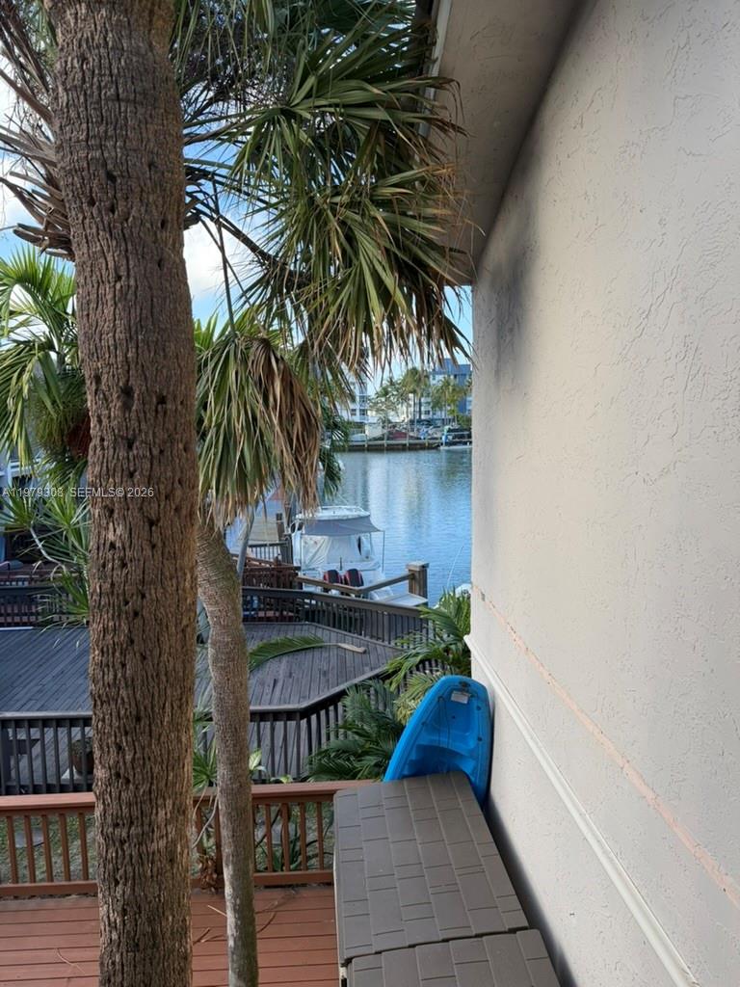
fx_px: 684
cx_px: 370
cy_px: 494
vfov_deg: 71.6
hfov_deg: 56.8
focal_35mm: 24
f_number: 1.78
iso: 100
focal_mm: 6.76
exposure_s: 1/1192
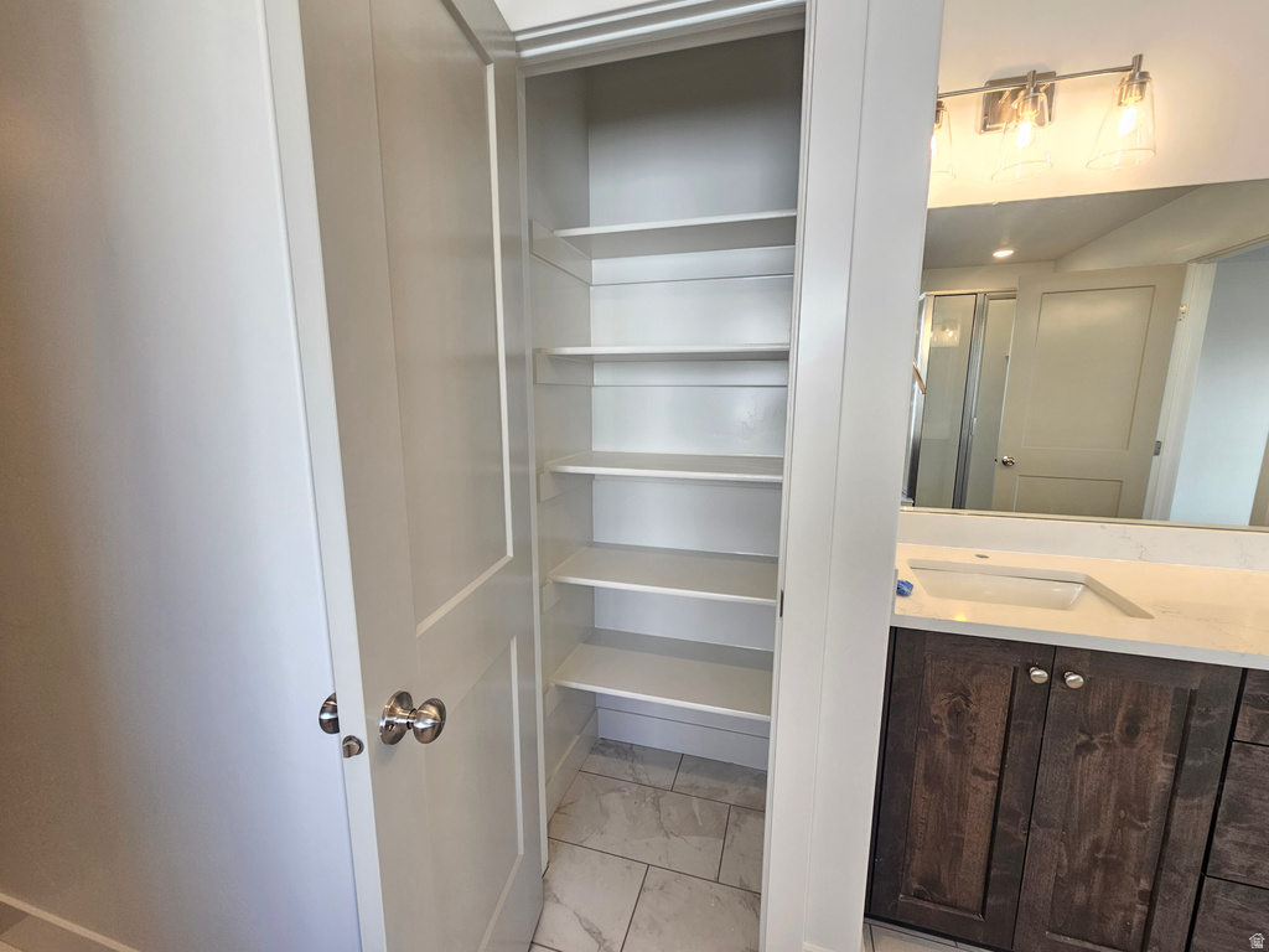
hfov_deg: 106.2
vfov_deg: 89.9
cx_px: 634
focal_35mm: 13
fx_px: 477
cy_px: 476
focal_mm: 2.2
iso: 64
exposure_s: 1/60
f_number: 2.2
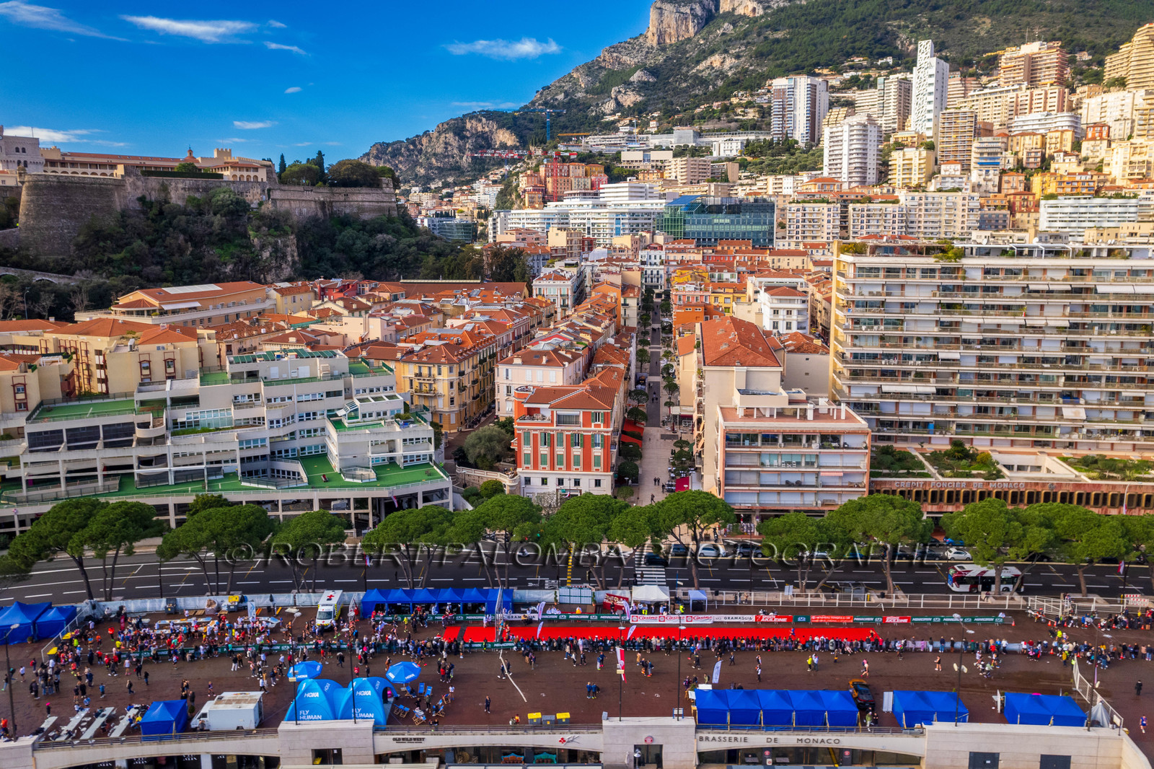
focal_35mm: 22
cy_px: 384
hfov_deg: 78.6
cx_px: 577
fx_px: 705
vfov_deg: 57.2
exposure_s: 1/40
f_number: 2.8
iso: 200
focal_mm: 8.4
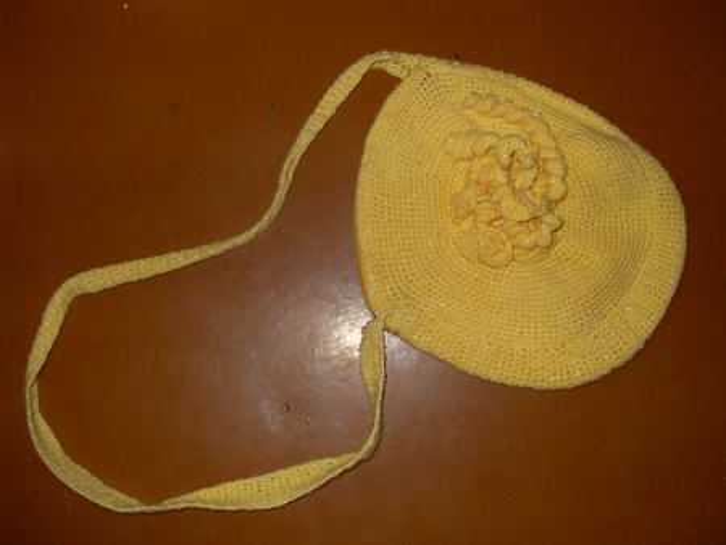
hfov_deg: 52.6
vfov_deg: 40.7
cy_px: 272
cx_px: 363
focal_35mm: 35
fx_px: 734
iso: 100
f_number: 2.8
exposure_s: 1/45
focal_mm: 6.3
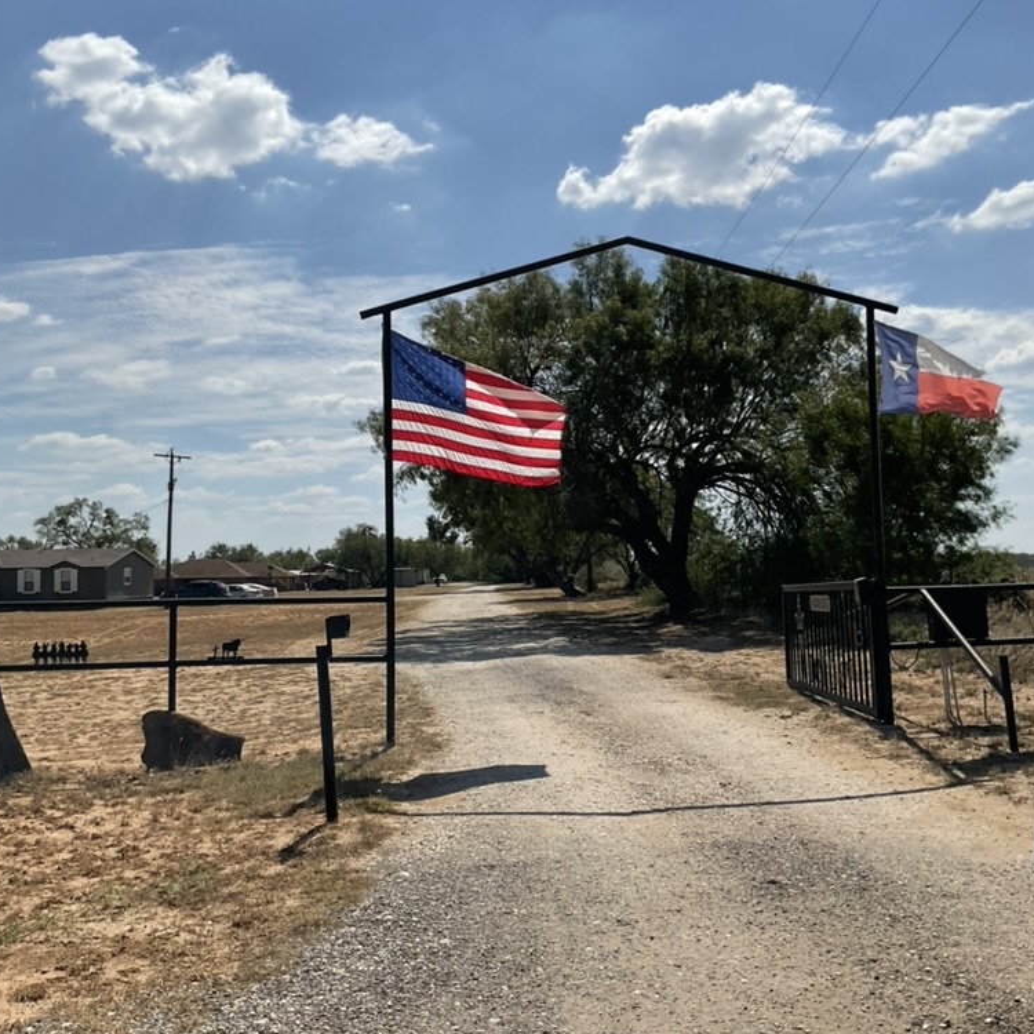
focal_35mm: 35
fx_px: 1183
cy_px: 484
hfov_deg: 47.2
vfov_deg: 47.2
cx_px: 510
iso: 16
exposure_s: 1/5263
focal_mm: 3
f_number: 1.8
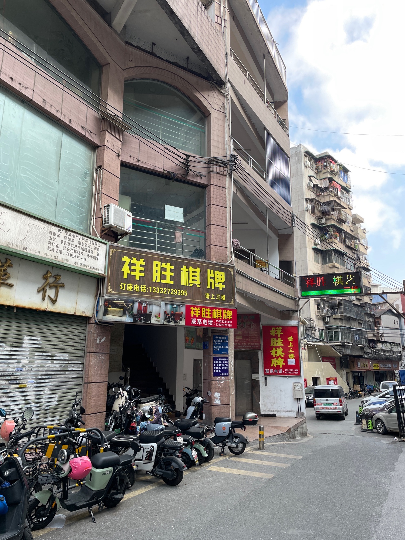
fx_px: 406
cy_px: 270
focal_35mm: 26
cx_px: 202
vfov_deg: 67.3
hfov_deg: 53.1
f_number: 1.6
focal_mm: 4.2
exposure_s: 1/432
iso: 50
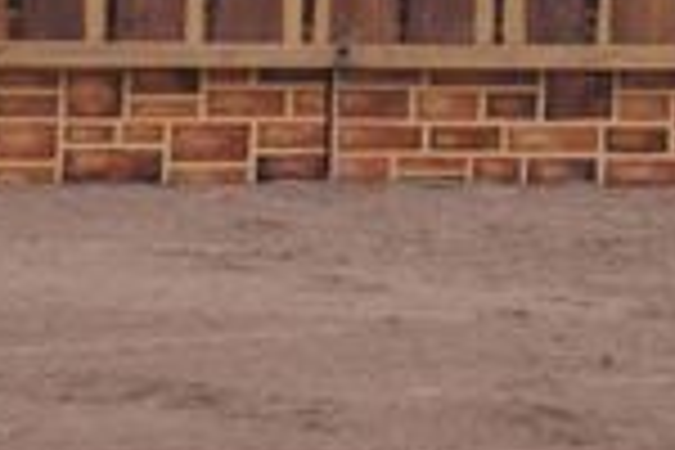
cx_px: 297
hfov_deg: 2.4
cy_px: -324
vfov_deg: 1.6
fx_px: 15955
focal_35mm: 851
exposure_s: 1/400
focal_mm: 200
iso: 5000
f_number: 2.8
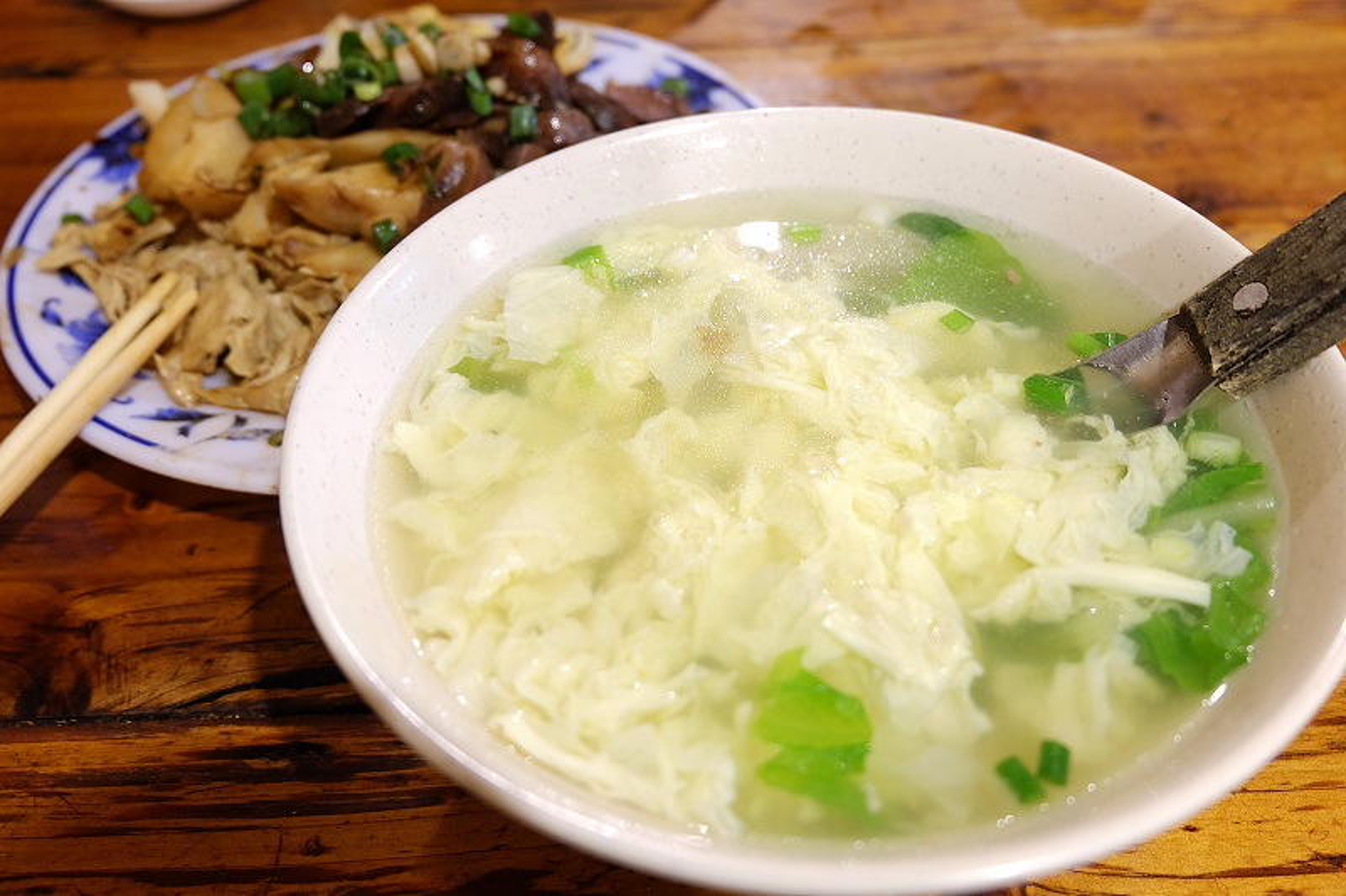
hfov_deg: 61.9
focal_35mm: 30
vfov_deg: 43.6
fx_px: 1121
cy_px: 448
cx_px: 673
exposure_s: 1/9
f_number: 3.8
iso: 1000
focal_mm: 20.1
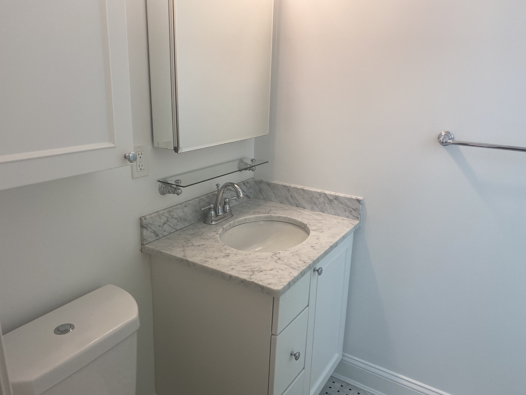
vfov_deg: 53.1
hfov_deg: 67.3
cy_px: 198
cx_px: 263
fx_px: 395
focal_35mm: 26
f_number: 1.8
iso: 64
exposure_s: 1/120
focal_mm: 4.25
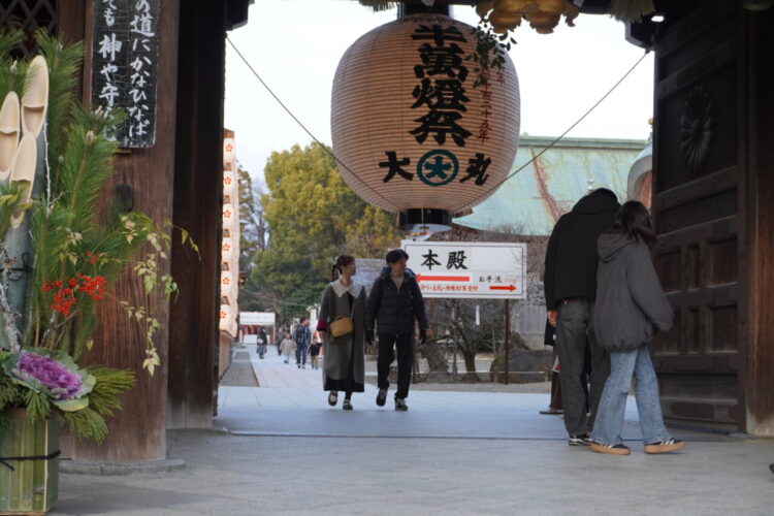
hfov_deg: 32.6
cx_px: 387
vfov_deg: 22.1
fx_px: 1322
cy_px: 258
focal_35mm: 62
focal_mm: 41
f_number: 5.6
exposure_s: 1/160
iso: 640
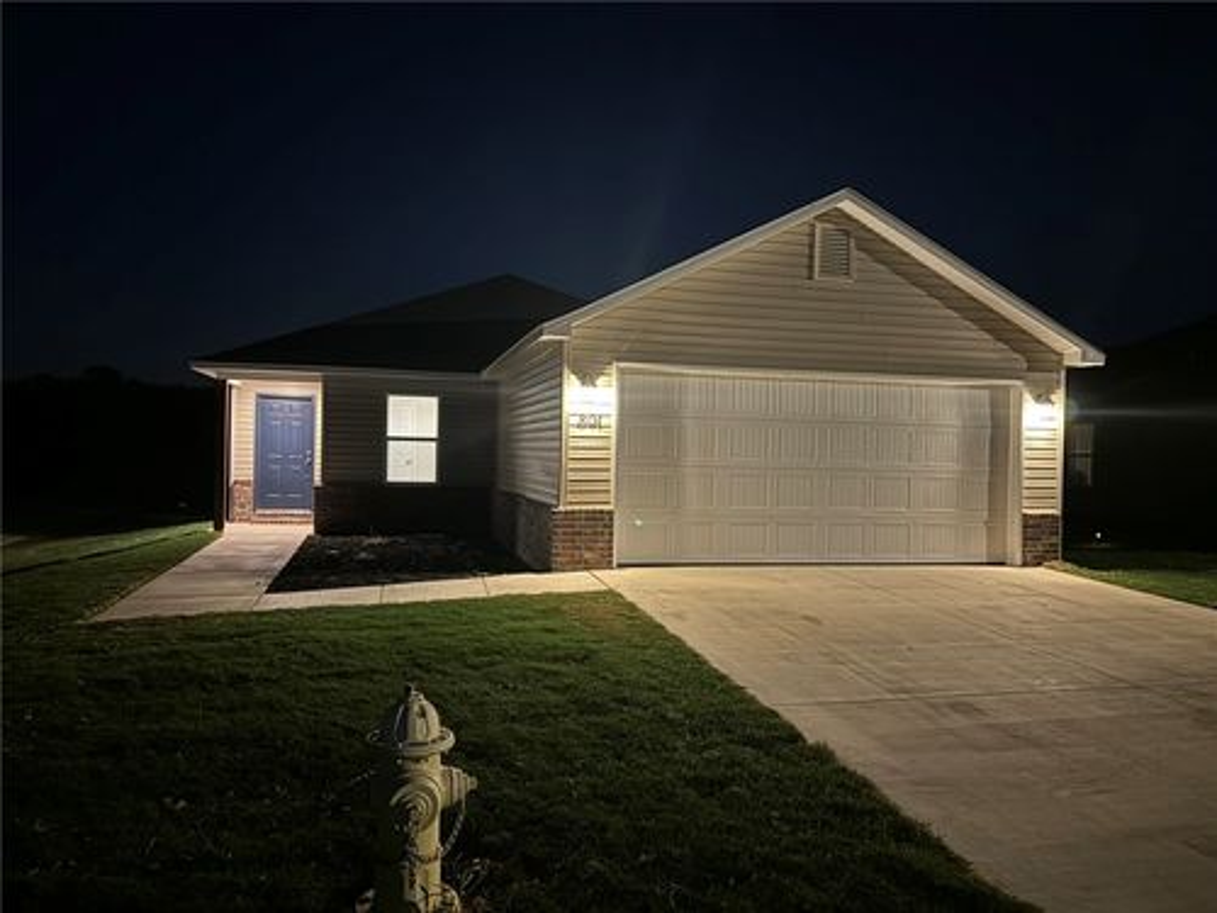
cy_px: 456
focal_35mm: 26
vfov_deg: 53.1
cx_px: 608
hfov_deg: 67.3
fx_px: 914
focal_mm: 5.96
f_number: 1.6
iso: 500
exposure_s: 1/12
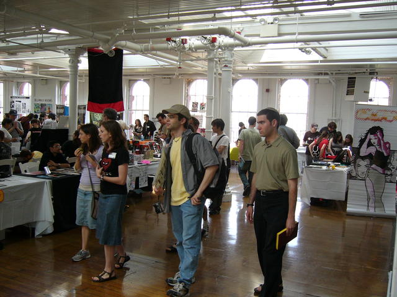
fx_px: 401
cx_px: 198
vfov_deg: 40.7
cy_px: 148
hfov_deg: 52.6
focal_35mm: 35
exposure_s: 1/80
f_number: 2.8
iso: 100
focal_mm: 5.8
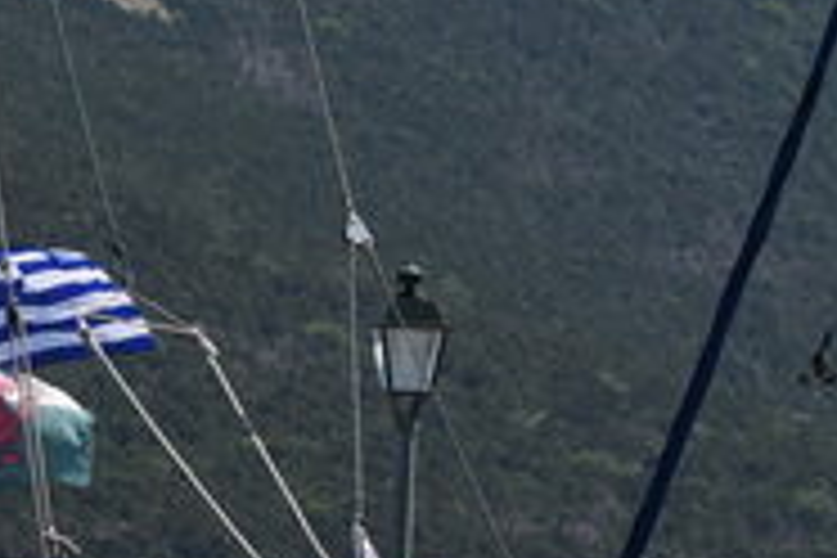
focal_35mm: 443
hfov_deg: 4.6
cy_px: 1008
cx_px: -252
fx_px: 10292
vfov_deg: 3.1
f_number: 11
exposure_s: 1/500
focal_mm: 55
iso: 200
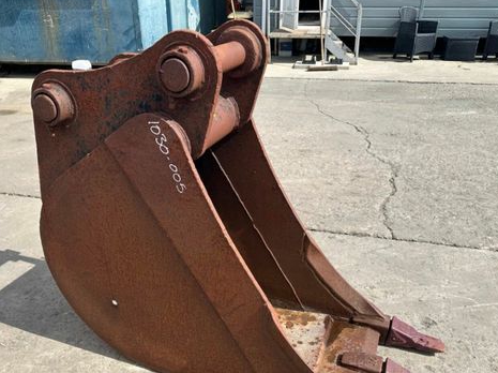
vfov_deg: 44.9
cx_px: 235
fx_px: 446
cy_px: 238
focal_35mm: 31
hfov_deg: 58.3
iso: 80
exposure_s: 1/3597
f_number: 1.78
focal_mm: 6.86
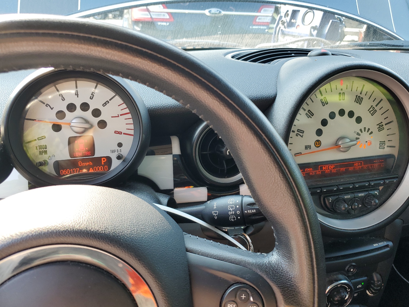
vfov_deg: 53.1
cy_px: 154
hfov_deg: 67.3
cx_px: 204
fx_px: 307
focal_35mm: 26
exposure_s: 1/152
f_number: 1.5
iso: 50
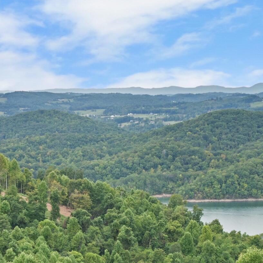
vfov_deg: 20.1
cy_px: 354
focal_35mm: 78
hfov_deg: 22.0
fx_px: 670
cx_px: 66
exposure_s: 1/15
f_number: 2.8
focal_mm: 12.29
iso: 330
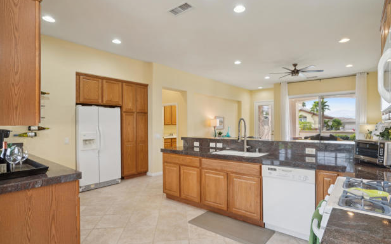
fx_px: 192
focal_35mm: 18
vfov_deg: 65.0
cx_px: 202
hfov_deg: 91.1
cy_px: 128
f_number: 8
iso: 400
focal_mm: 17
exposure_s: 1/20
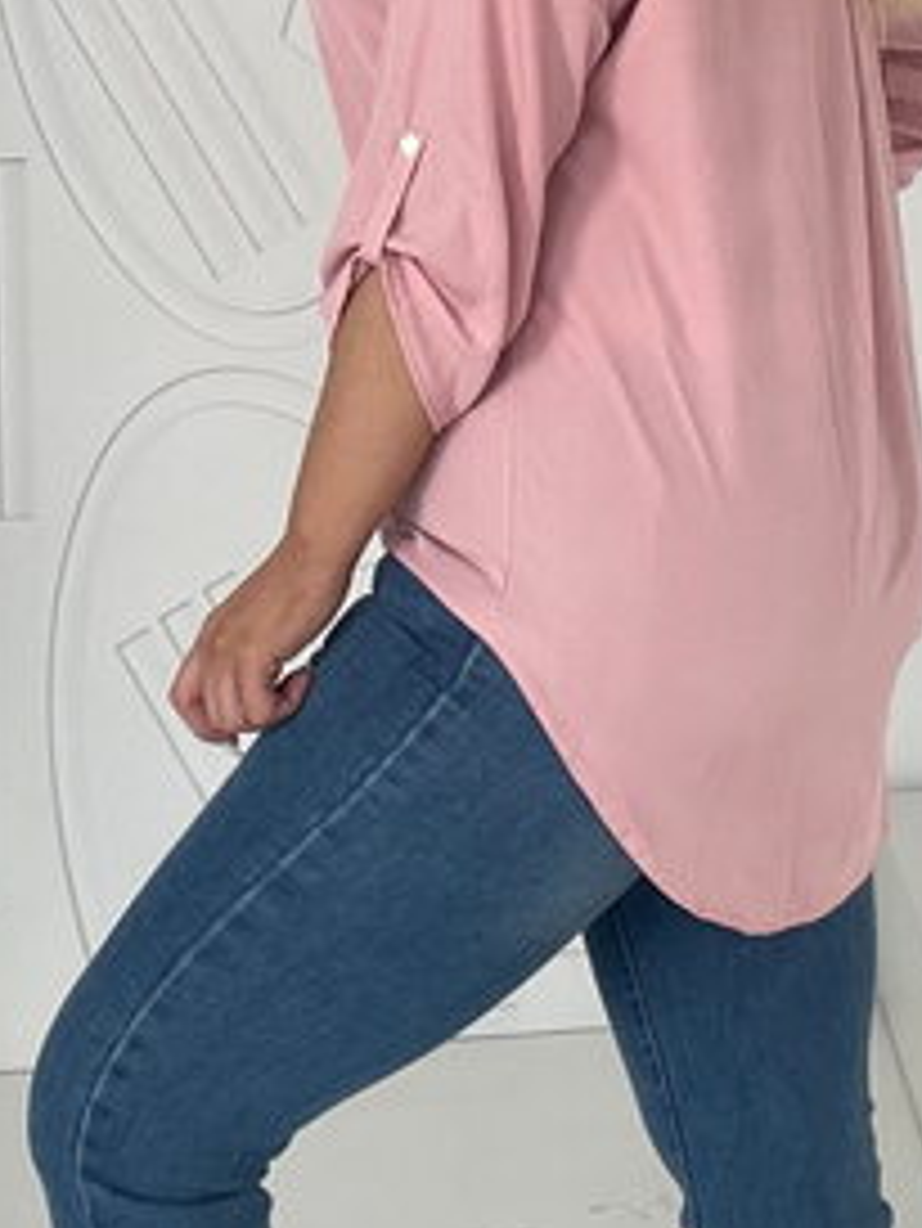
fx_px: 2342
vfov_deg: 27.5
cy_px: -22
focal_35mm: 66
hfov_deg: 22.3
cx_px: 522
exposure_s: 1/133
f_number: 2.2
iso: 25
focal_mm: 2.71
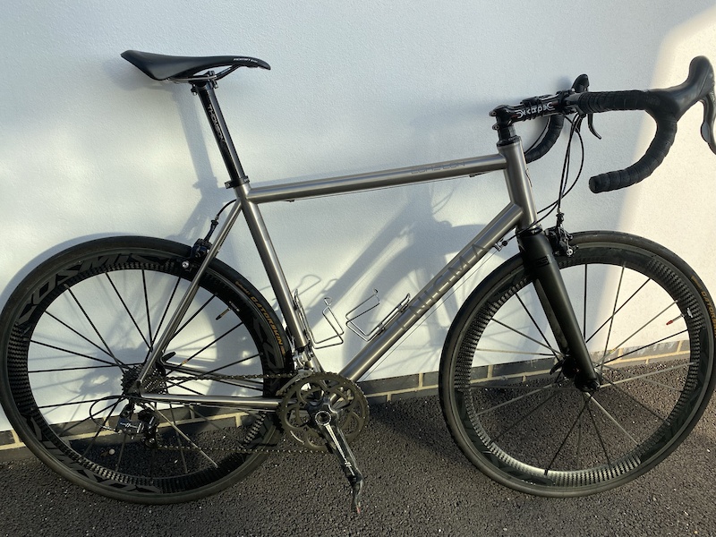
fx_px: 538
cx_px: 358
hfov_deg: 67.3
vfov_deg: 53.1
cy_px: 268
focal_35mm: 26
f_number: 1.8
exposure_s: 1/1287
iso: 32
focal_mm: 4.25
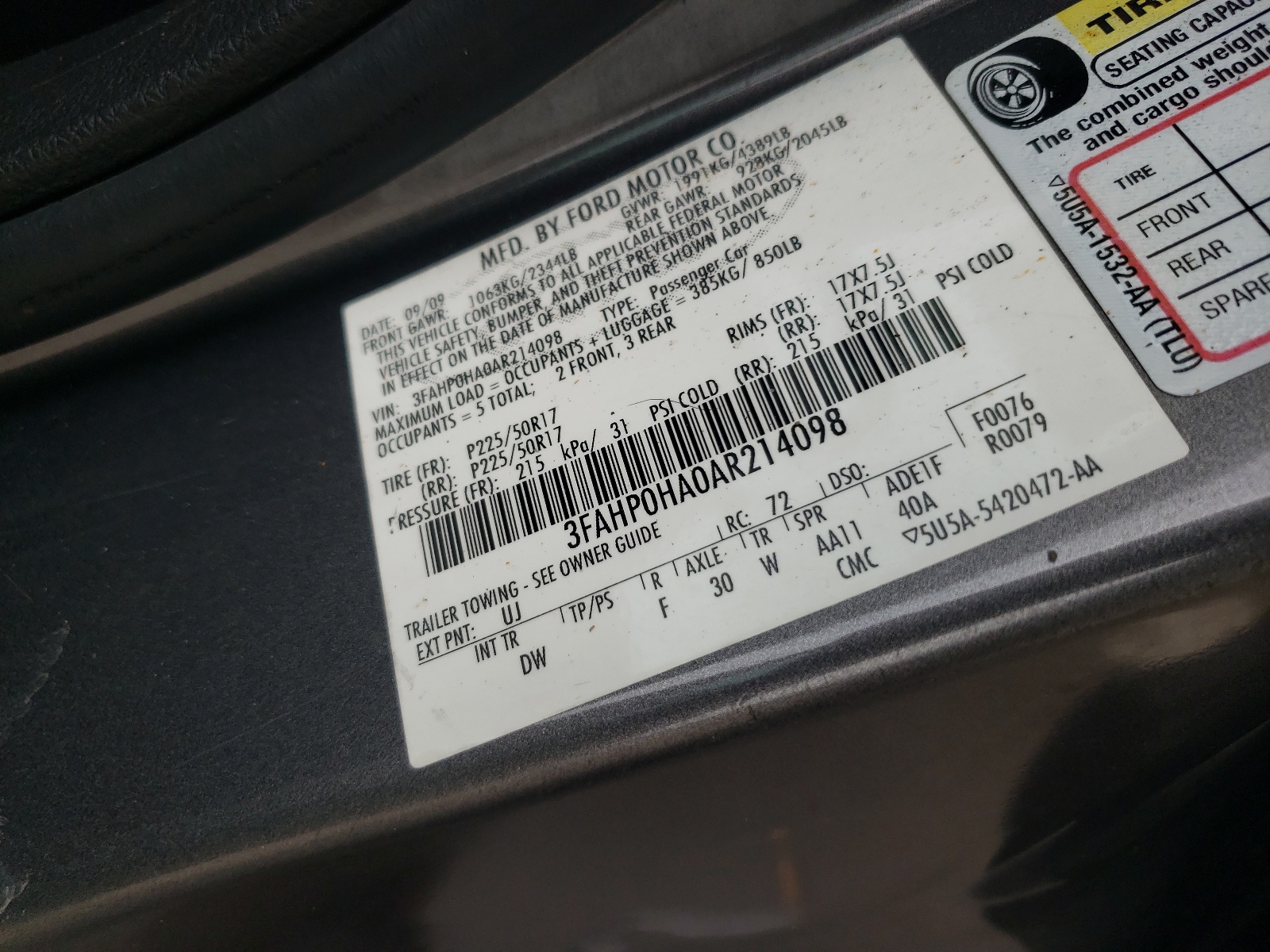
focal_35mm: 26
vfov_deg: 53.1
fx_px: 954
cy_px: 476
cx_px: 635
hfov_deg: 67.3
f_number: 1.5
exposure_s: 1/1429
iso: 50
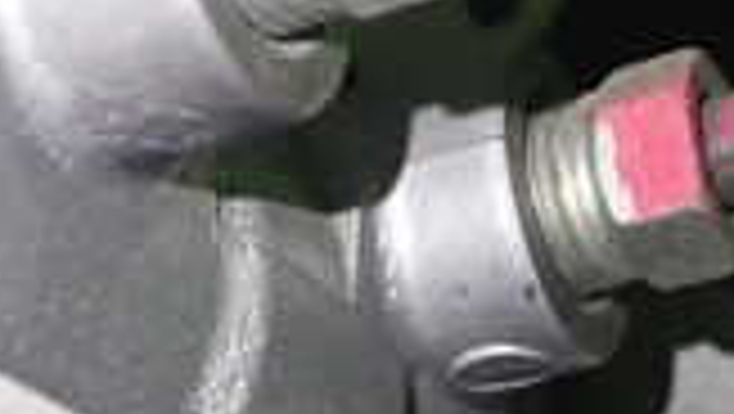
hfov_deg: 17.5
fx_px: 2337
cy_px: 464
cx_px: 54
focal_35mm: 120
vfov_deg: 10.0
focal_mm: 5.5
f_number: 2.3
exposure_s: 1/30
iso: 320
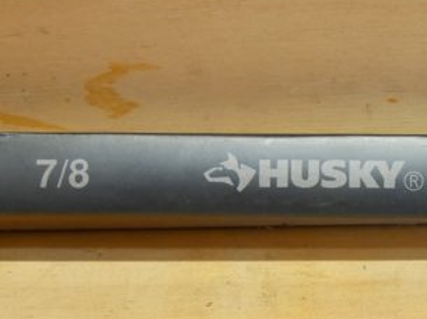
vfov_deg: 11.6
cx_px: 398
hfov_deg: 15.2
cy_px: 144
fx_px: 1577
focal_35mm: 128
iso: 1250
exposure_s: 1/60
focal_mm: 28
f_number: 4.3
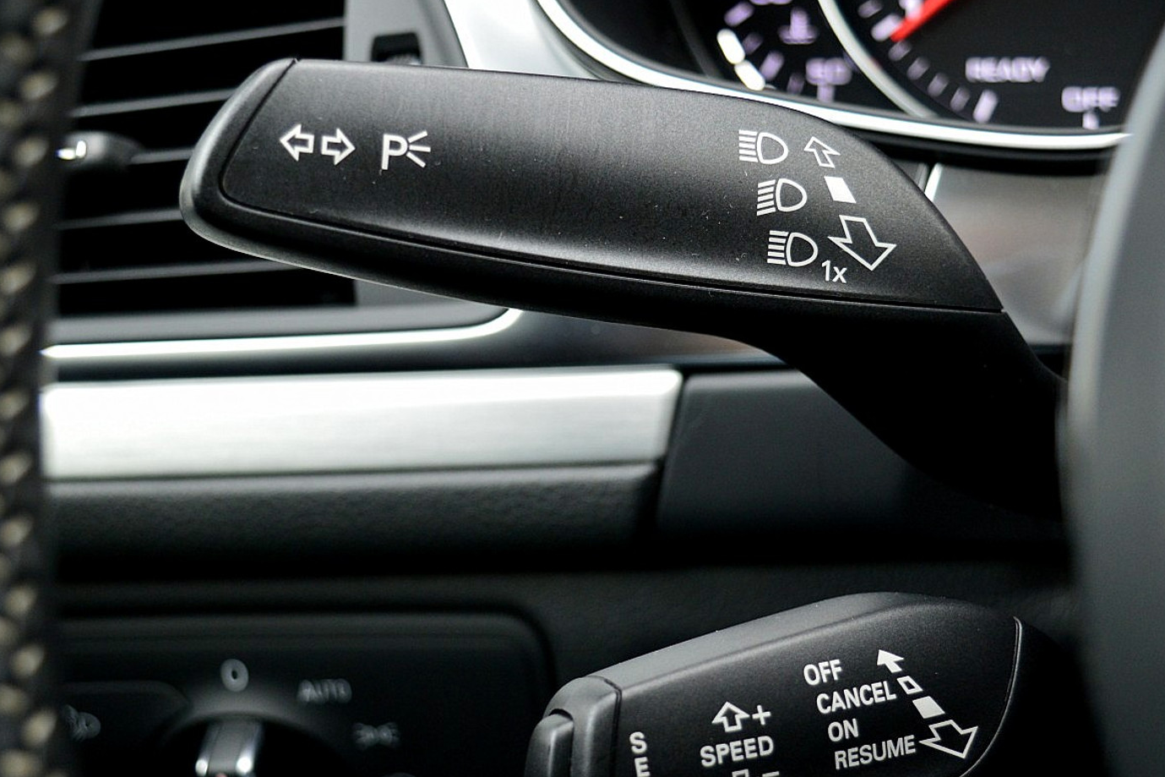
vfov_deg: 19.2
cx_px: 599
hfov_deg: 28.5
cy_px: 439
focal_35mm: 71
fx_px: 2297
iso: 800
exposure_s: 1/60
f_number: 4.5
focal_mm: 34
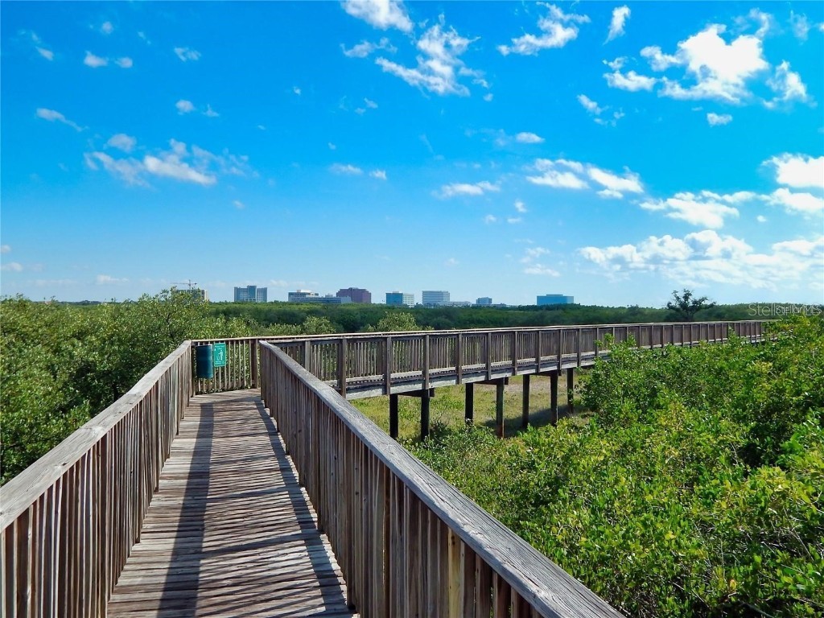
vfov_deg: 45.4
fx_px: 738
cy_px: 309
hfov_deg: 58.4
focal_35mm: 31
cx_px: 412
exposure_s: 1/640
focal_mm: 5.6
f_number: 6.5
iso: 125
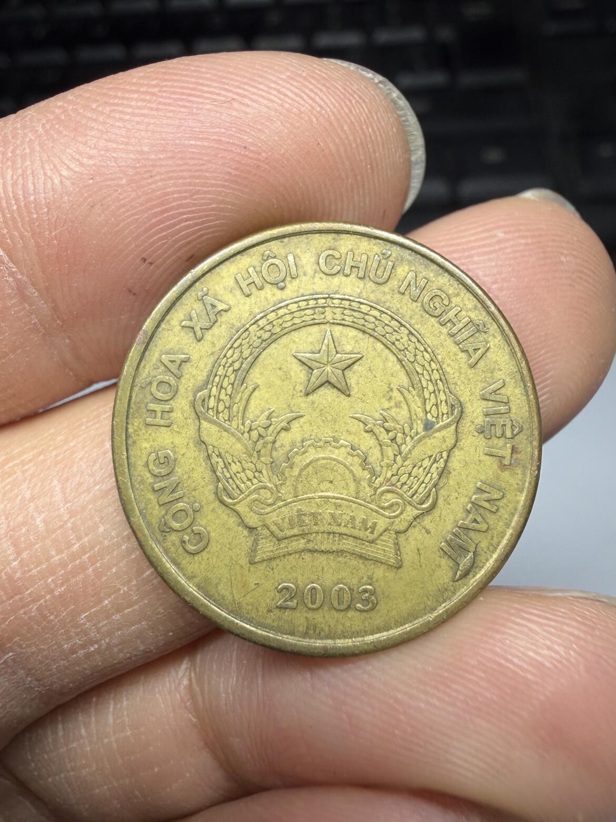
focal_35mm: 30
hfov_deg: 46.8
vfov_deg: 59.9
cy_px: 393
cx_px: 292
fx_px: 712
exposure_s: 1/121
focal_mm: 2.22
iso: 64
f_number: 2.2
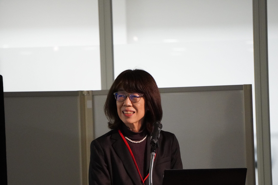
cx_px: 140
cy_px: 102
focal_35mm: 351
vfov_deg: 3.9
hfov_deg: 5.9
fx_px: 2711
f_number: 6.3
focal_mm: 210
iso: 6400
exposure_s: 1/250
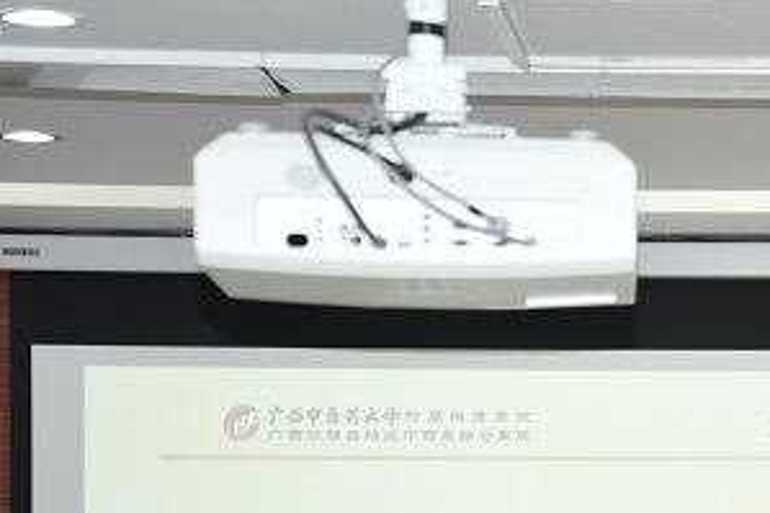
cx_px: 899
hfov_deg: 12.1
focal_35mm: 166
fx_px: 3548
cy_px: 559
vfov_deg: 8.2
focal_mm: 62
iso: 720
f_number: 4.5
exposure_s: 1/125
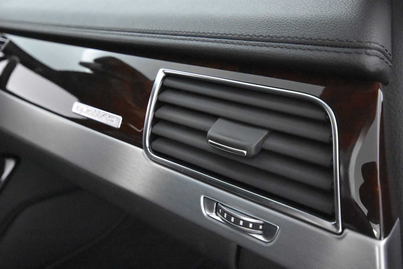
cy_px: 134
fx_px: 336
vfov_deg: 43.7
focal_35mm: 30
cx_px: 202
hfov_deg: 61.9
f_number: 5.6
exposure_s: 1/60
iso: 12800
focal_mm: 20
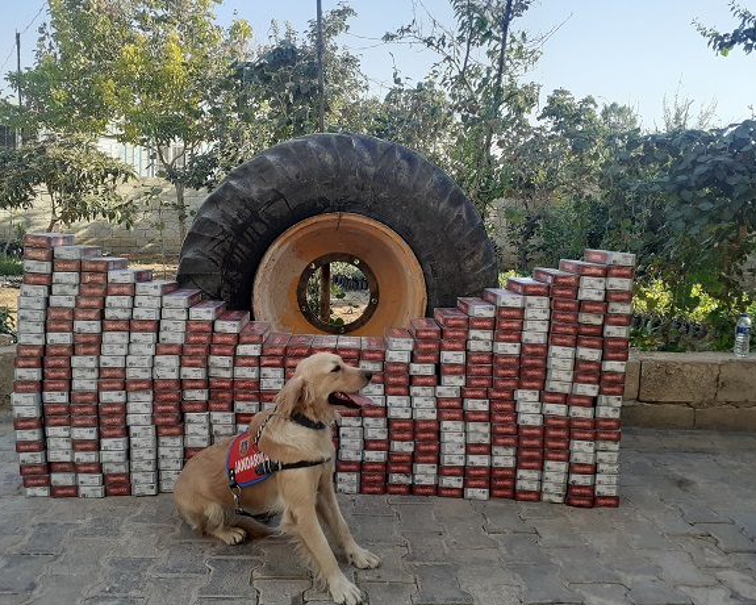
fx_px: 649
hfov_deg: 60.4
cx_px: 345
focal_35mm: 29
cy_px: 310
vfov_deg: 50.0
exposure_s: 1/347
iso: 40
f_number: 1.9
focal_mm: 3.58
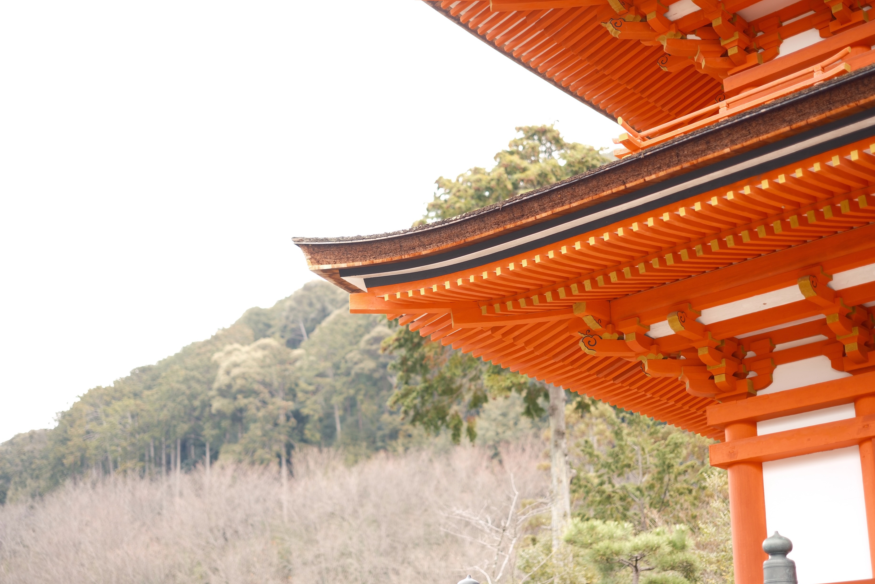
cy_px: 290
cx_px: 435
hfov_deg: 38.2
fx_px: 1264
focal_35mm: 52
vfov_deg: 26.0
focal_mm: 33
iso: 125
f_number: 1.4
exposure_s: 1/200
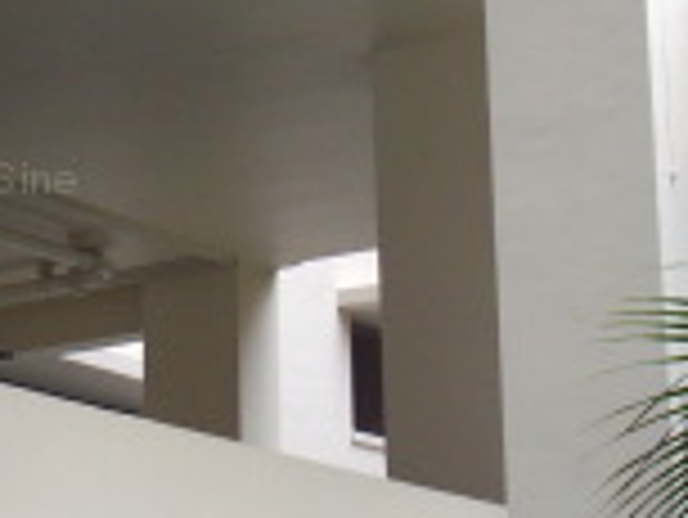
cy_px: 185
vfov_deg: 11.2
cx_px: 153
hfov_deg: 14.7
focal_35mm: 133
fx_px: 2645
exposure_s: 1/160
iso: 80
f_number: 2.8
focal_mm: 6.2
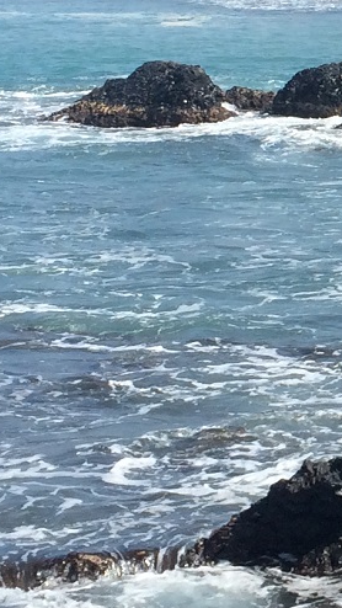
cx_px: 683
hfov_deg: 8.9
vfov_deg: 16.7
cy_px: 175
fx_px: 2063
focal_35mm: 128
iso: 32
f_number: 2.2
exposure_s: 1/1642
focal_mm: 4.15
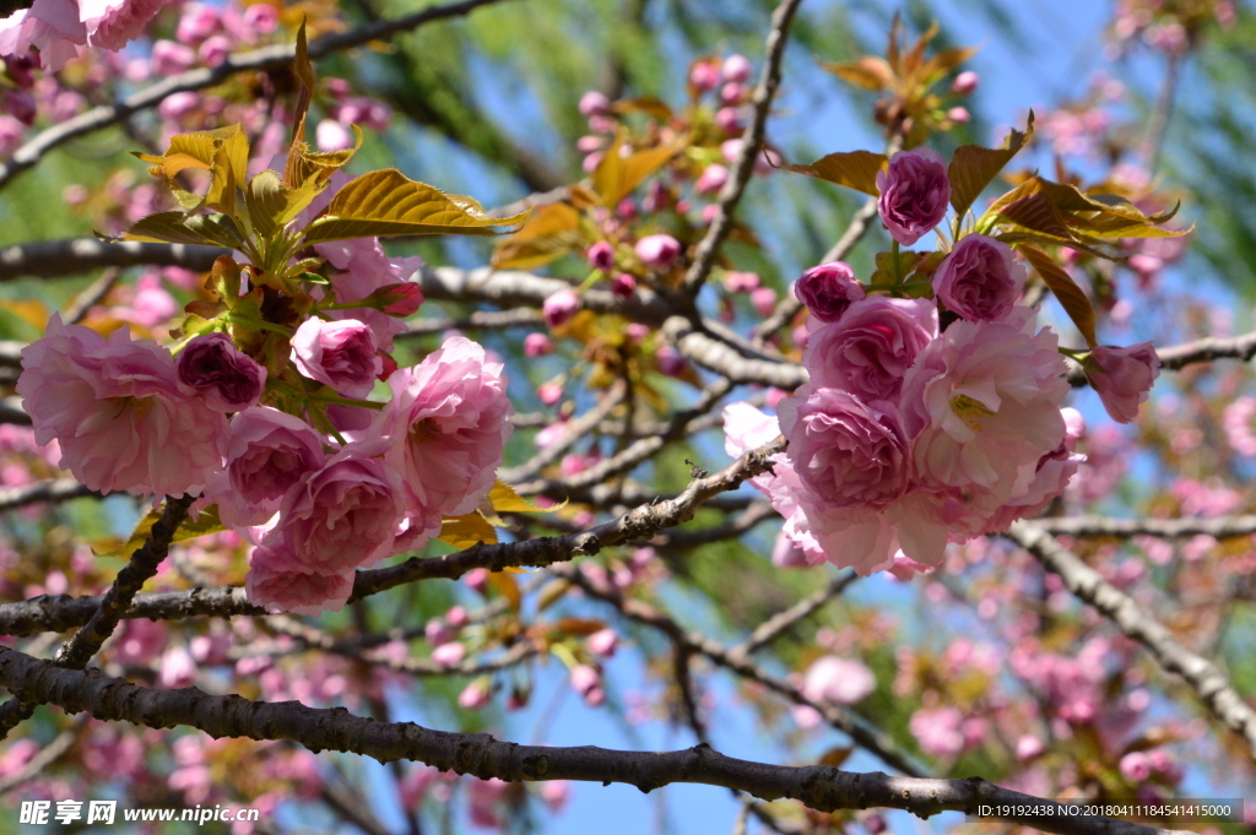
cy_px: 418
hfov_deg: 17.1
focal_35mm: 120
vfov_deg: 11.4
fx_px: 4183
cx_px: 628
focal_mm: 80
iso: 640
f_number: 20
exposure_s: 1/250
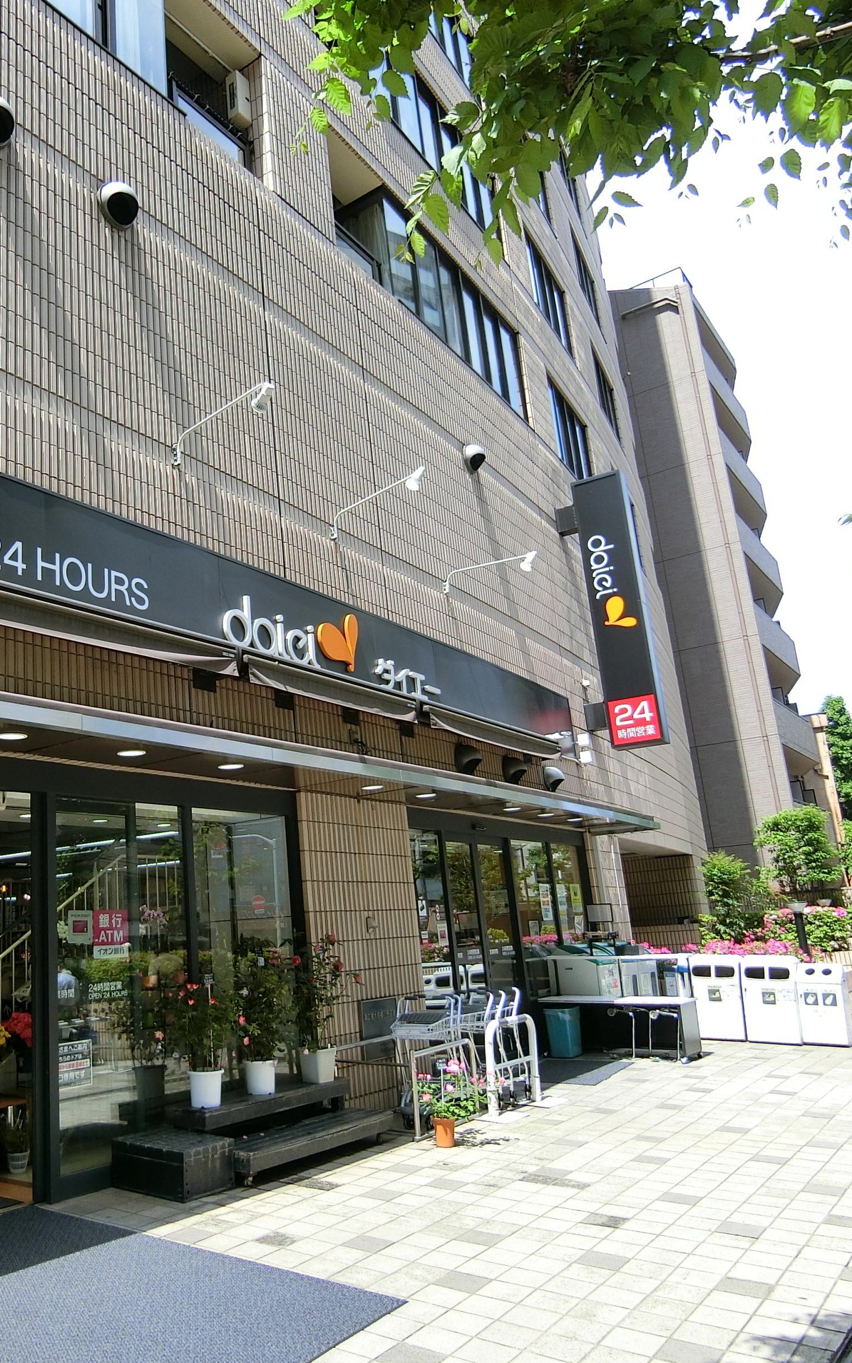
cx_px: 214
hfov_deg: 44.5
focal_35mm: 27
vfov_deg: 68.4
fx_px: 1003
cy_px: 681
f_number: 2.7
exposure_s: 1/640
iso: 80
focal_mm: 4.06
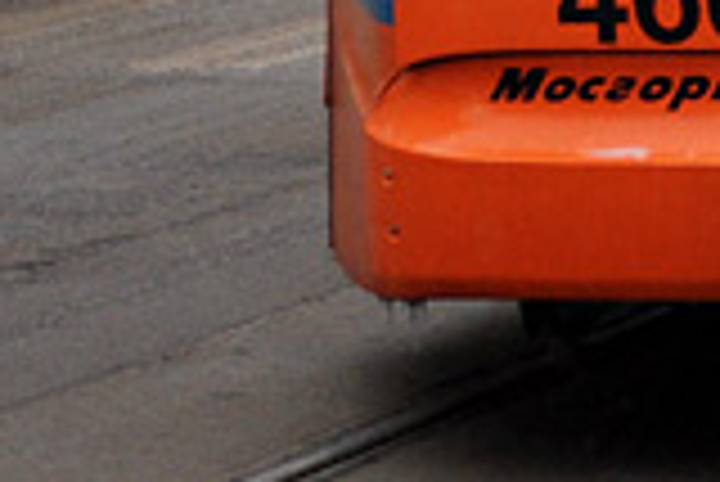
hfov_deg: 5.2
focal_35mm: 393
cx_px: 914
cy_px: -912
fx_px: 7862
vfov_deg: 3.4
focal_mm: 35
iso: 400
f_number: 4.5
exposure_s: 1/250
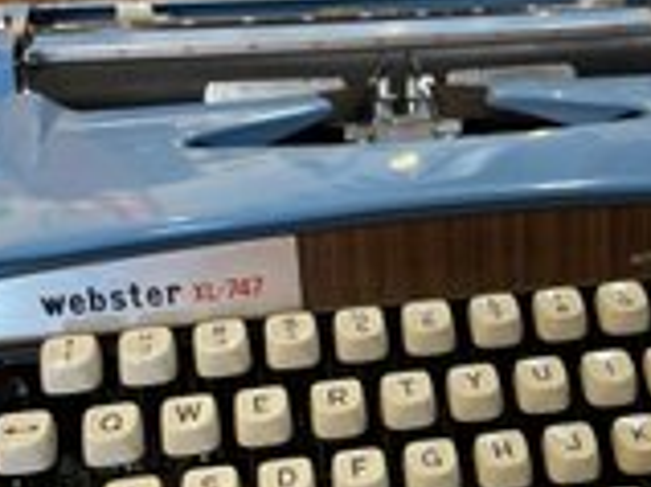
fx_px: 1052
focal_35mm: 56
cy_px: 313
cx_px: 477
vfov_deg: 26.0
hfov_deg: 33.8
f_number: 1.8
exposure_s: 1/60
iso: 250
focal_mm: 4.25
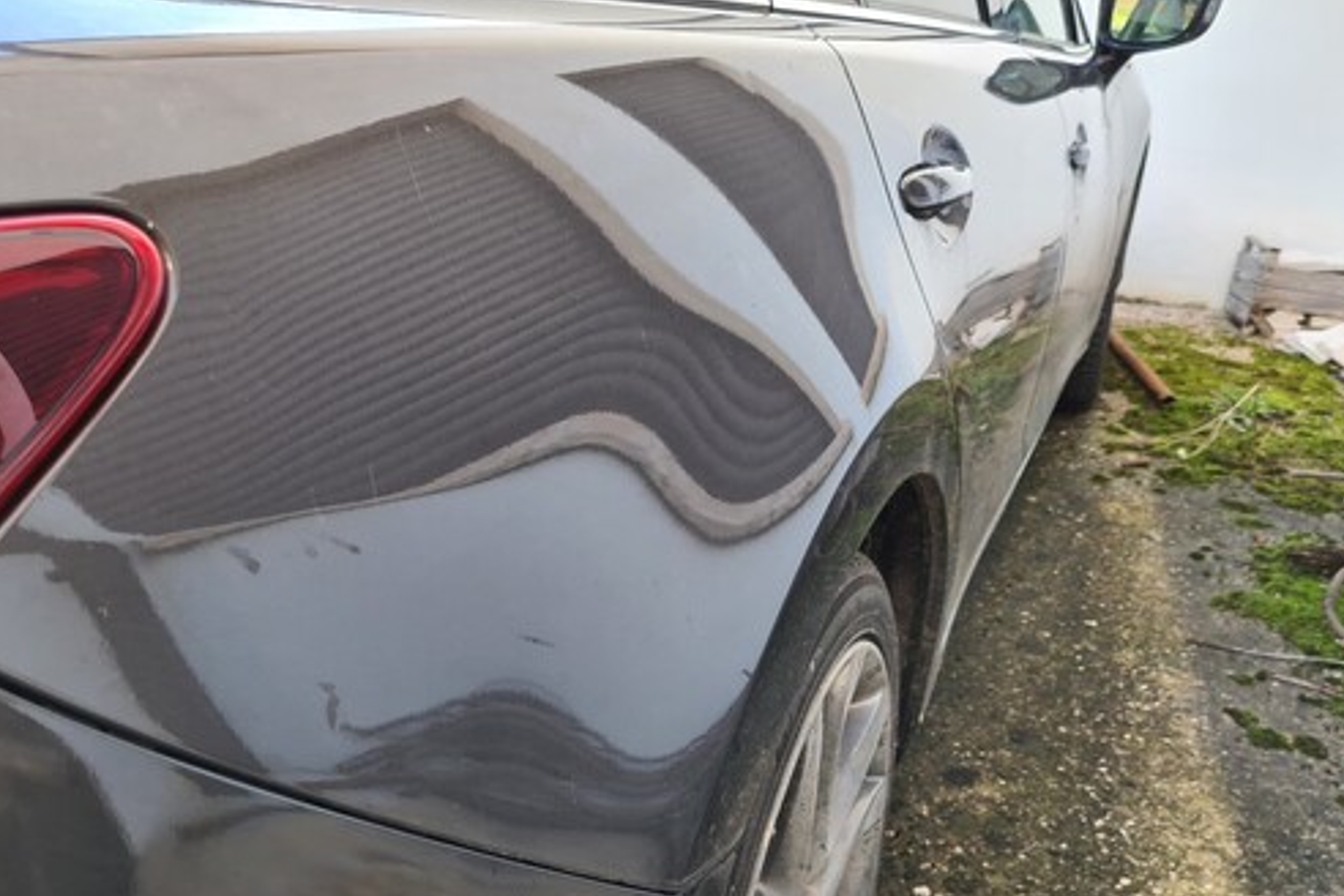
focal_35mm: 33
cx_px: 587
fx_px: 1232
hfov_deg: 57.0
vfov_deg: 39.9
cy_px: 514
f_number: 1.8
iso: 50
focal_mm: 5.4
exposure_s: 1/100
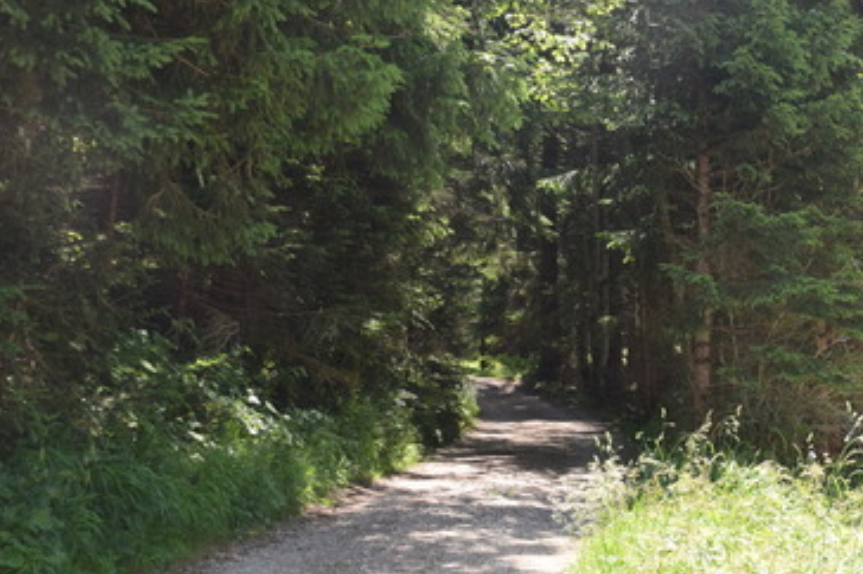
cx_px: 659
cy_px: 183
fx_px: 1174
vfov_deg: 27.3
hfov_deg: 39.2
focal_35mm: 49
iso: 100
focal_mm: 18
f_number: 5.6
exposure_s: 1/125
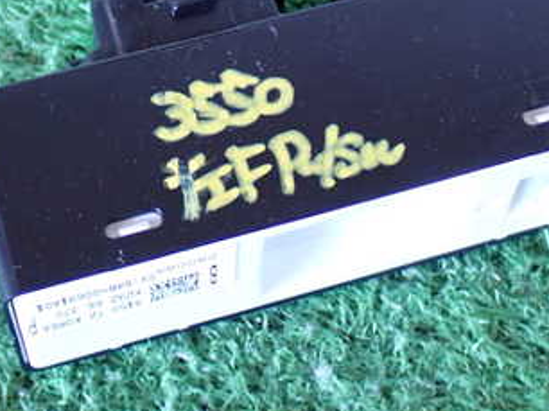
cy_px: 95
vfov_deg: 13.9
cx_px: 287
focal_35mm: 106
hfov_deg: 18.6
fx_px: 1680
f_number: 3.3
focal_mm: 9.65
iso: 800
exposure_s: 1/20
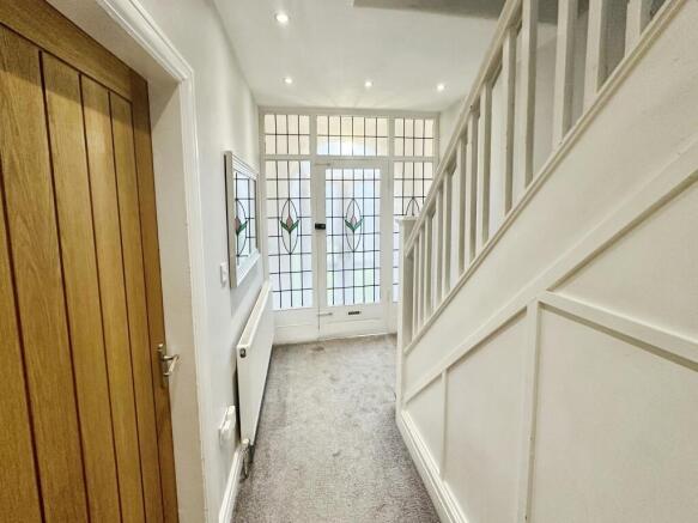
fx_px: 282
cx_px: 349
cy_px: 262
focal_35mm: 14
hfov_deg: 102.1
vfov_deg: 85.7
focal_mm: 2.22
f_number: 2.2
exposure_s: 1/100
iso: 200
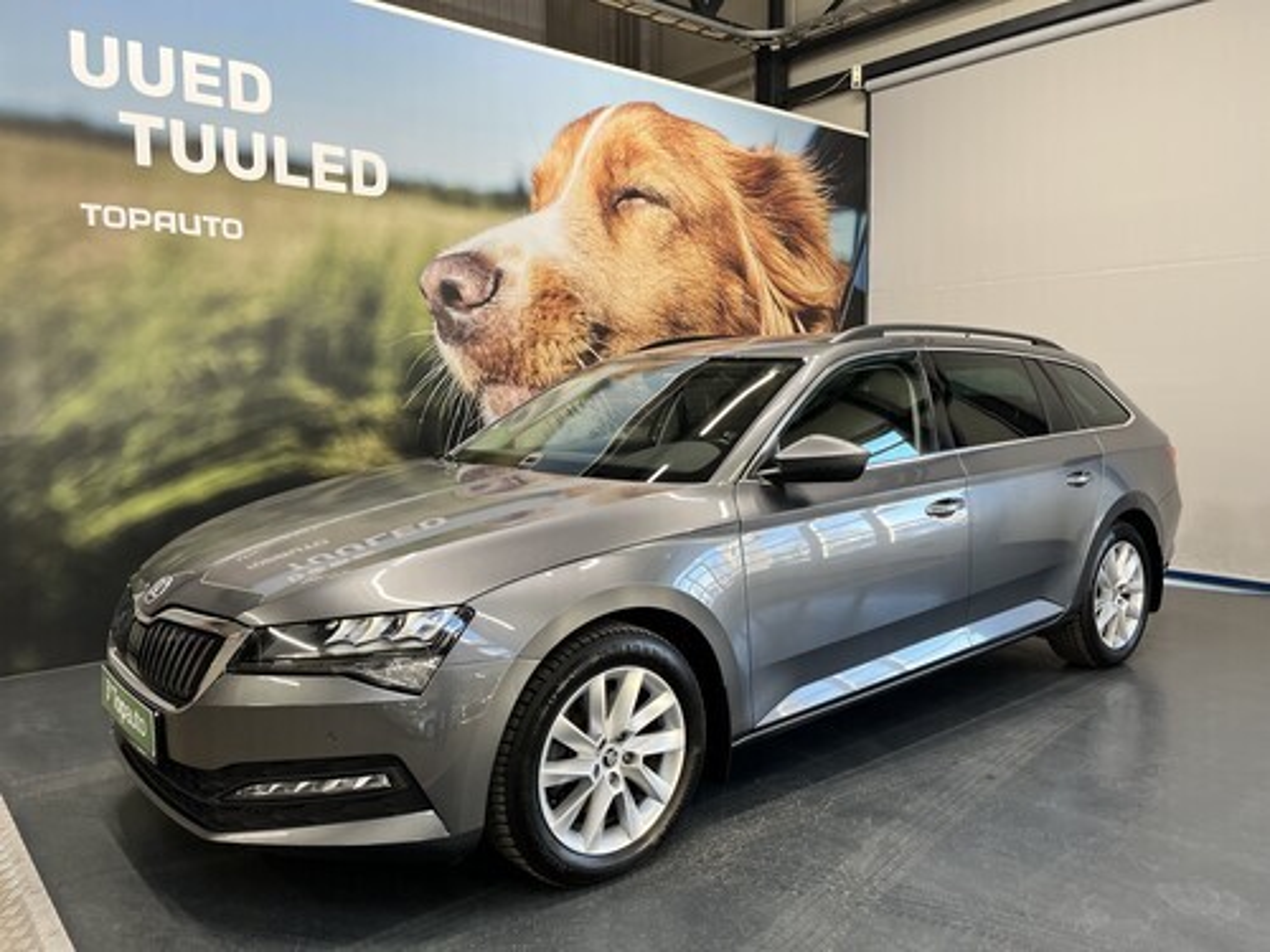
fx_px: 954
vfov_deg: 53.1
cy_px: 476
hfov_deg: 67.3
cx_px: 635
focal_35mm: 26
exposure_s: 1/118
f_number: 1.6
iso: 125
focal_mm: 5.1
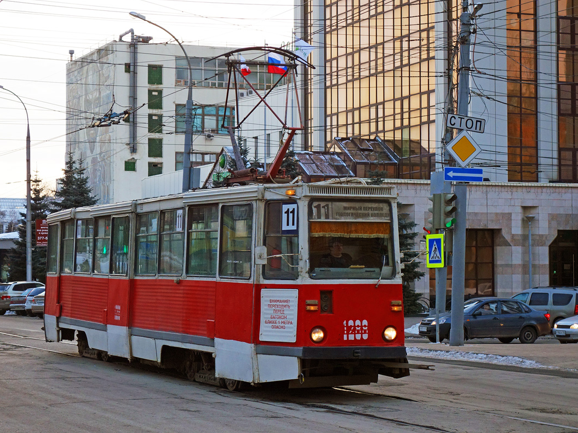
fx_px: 1369
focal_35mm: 82
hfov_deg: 23.8
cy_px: 215
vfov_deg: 18.0
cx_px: 274
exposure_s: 1/500
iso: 320
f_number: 4
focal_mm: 27.86
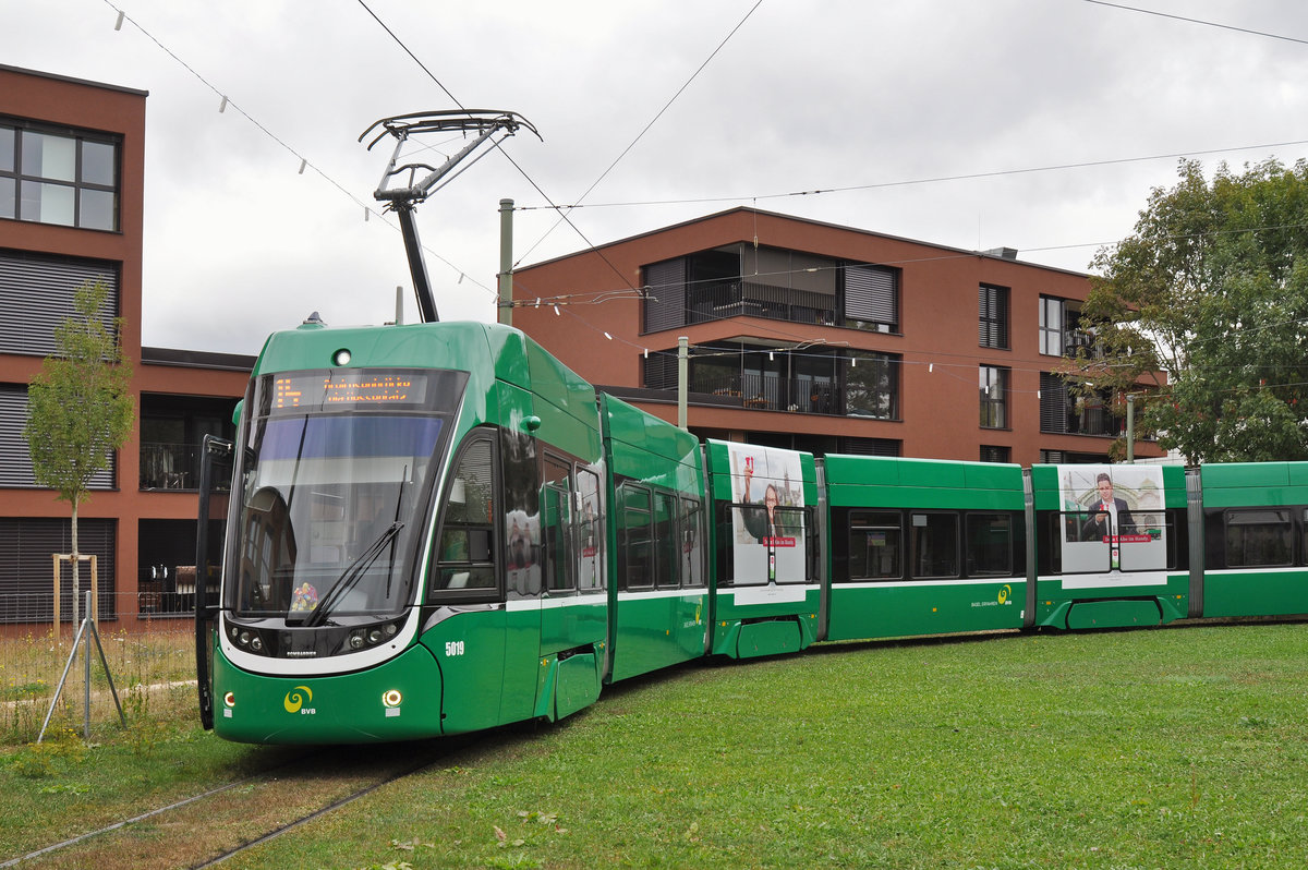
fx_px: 1634
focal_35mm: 45
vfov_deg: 29.8
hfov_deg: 43.6
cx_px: 654
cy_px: 435
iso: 200
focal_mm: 30
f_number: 7.1
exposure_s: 1/200
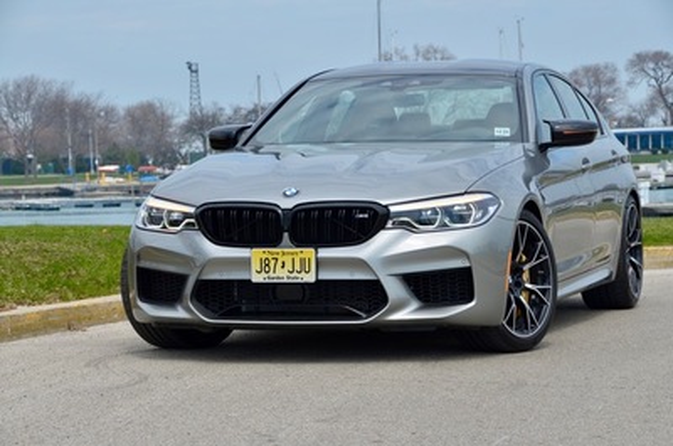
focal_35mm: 120
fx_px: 2239
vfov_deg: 11.4
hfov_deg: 17.1
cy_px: 223
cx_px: 336
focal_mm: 80
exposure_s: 1/250
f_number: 8
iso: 100
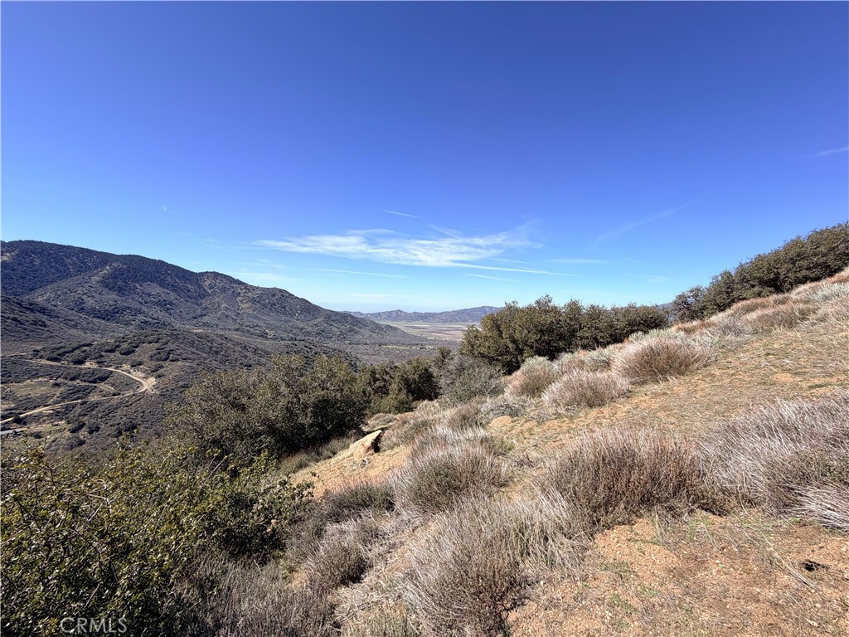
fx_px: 343
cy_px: 318
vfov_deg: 85.7
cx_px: 424
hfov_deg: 102.1
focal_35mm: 14
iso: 20
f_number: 2.2
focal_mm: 2.22
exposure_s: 1/820
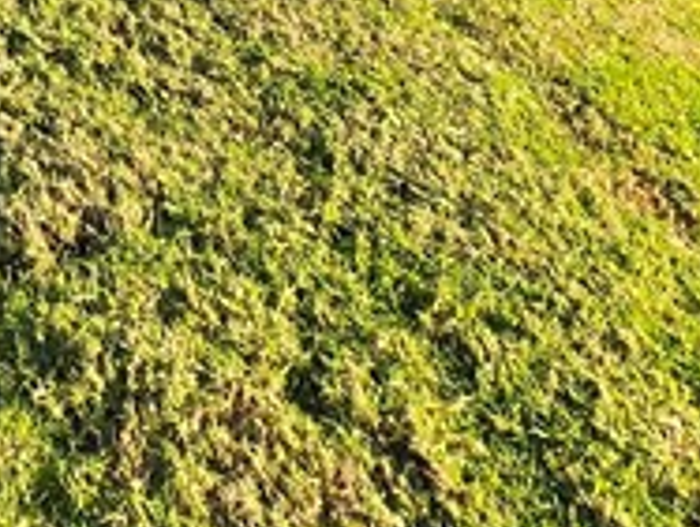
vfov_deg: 13.2
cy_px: -848
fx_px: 1439
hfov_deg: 22.6
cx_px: -341
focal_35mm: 71
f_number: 2.2
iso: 50
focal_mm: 2.2
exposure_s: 1/668
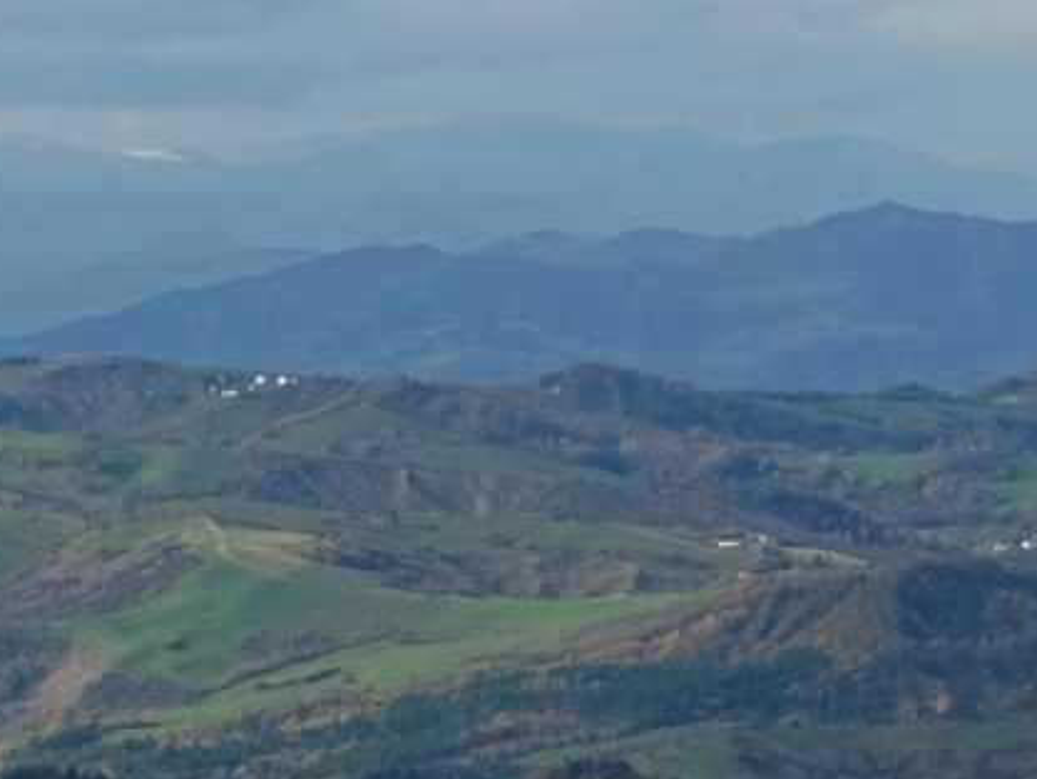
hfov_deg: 5.0
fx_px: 11807
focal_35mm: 394
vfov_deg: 3.8
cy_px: 1187
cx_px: -574
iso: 200
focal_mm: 59.6
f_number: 8
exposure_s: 1/250
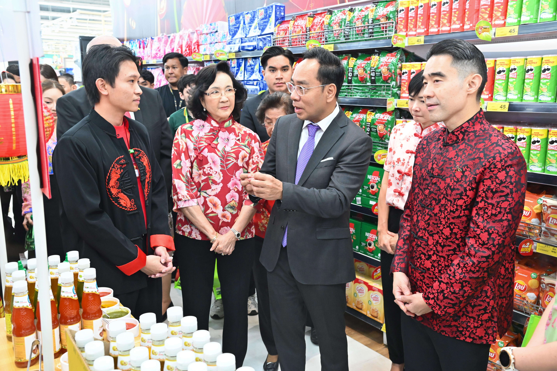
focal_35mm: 35
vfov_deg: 37.8
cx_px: 278
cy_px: 186
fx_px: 541
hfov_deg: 54.5
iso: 4500
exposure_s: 1/80
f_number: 7.1
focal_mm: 35
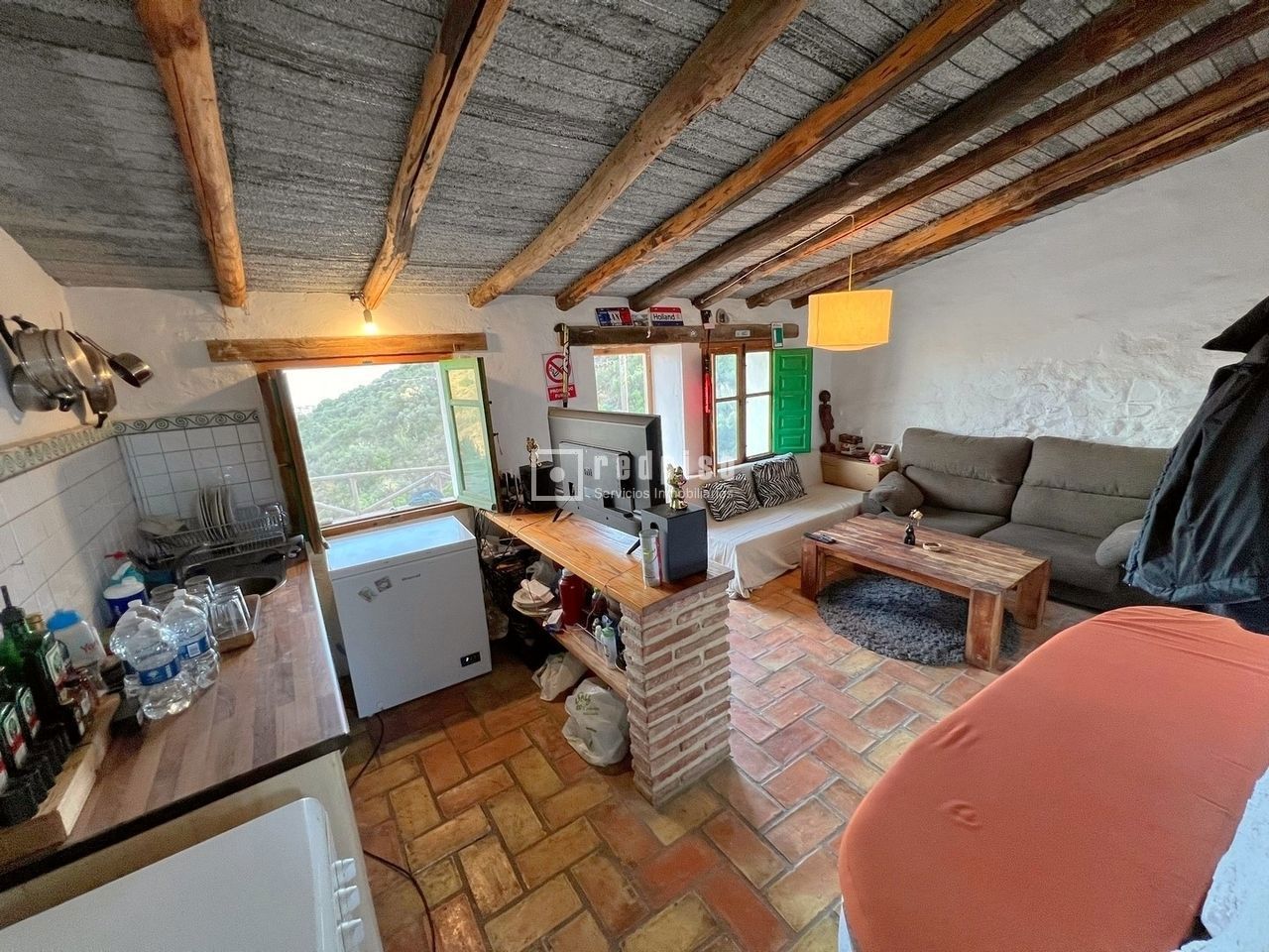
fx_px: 477
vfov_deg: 89.9
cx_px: 634
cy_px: 476
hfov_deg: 106.2
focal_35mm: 13
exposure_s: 1/99
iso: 250
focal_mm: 1.57
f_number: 1.8
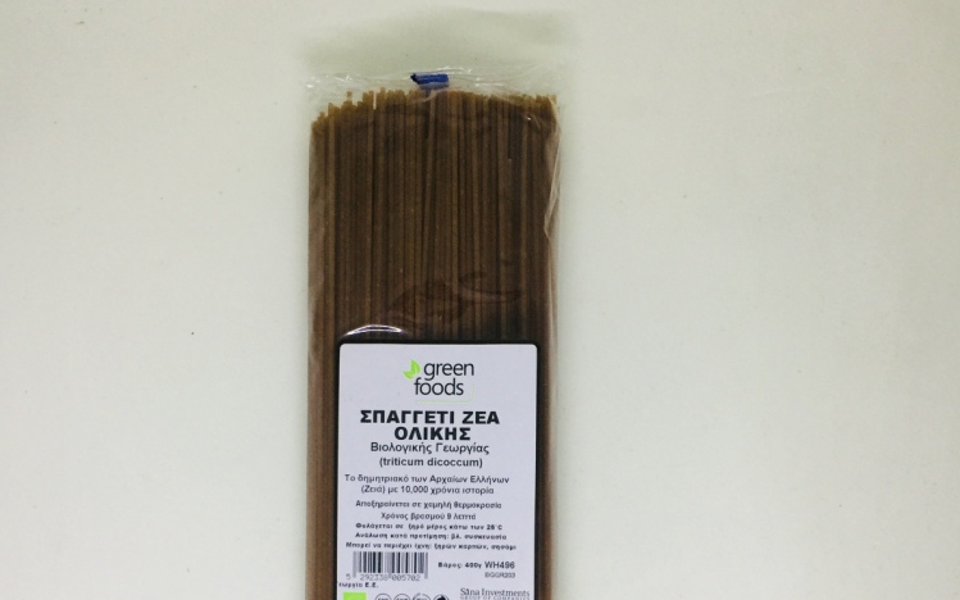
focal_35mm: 42
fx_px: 1099
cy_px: 474
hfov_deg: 47.2
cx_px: 488
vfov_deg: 29.9
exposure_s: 1/33
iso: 64
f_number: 2.2
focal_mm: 4.15
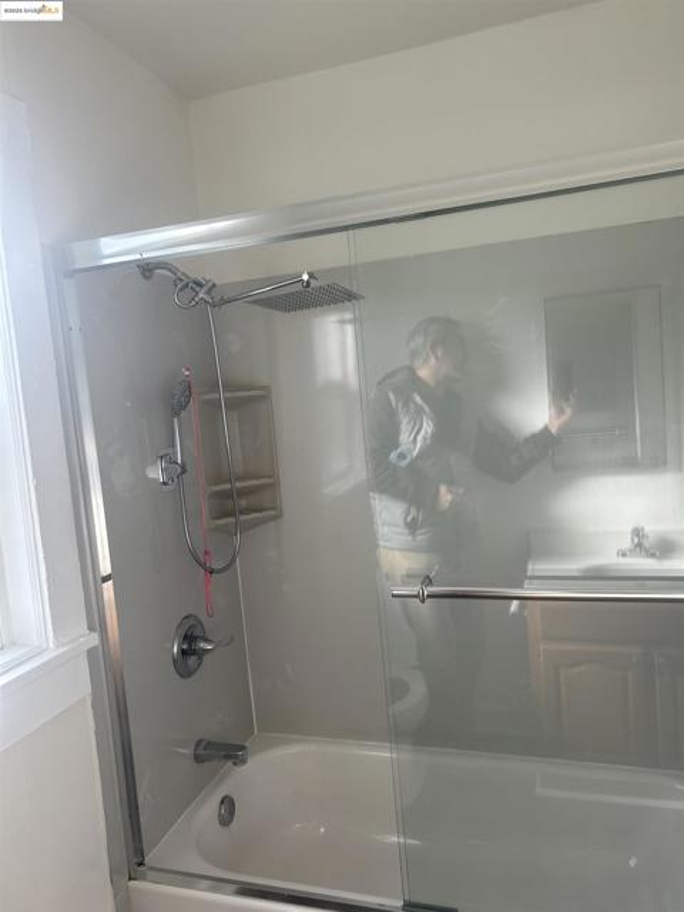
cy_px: 456
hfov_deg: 53.1
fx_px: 685
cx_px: 342
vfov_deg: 67.3
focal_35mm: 26
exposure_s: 1/443
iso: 50
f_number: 1.5
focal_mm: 5.7
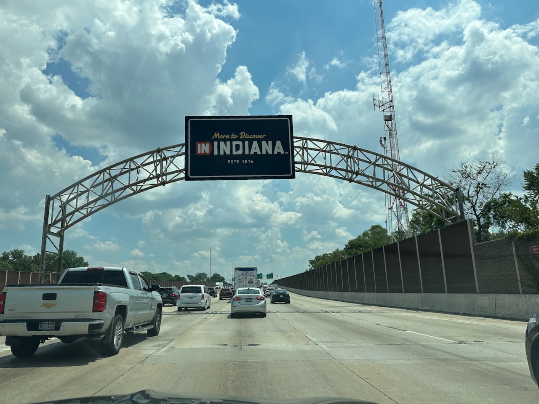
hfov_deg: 71.6
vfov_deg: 56.8
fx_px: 374
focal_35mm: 24
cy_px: 202
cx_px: 270
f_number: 1.78
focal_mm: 6.86
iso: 80
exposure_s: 1/9709
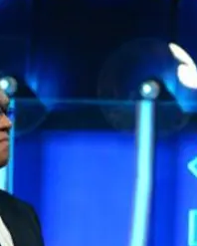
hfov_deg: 2.5
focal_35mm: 620
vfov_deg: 3.1
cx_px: 165
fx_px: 4513
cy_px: 237
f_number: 5.6
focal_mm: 140
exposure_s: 1/250
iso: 3200
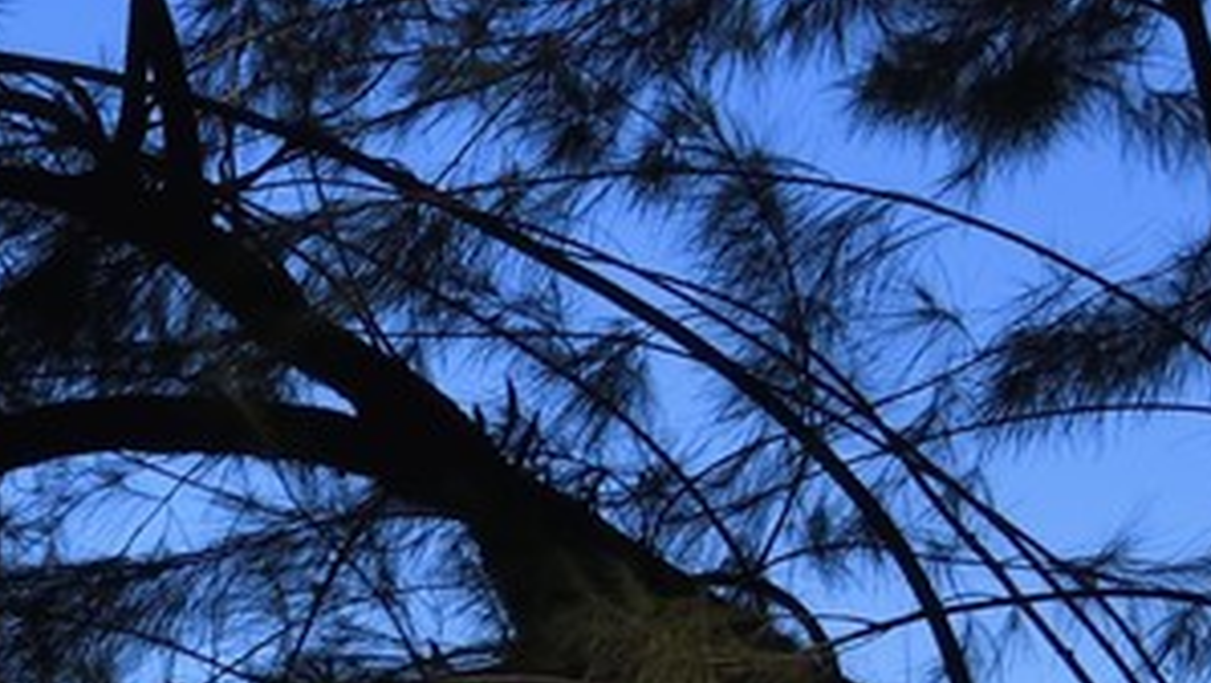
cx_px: -1816
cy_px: 2079
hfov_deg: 8.0
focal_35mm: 247
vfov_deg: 4.7
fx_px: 7936
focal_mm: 44
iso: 200
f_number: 14
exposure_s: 1/320
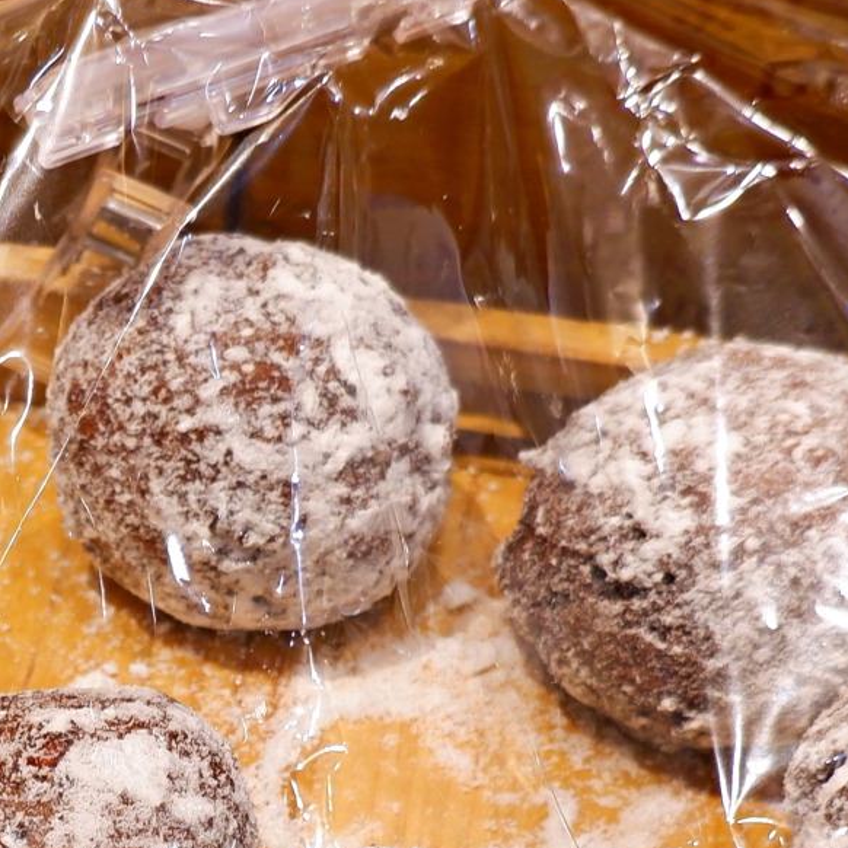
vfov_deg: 19.5
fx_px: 2384
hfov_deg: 19.0
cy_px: 878
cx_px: -188
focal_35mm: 86
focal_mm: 15
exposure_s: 1/52
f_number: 3.5
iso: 200
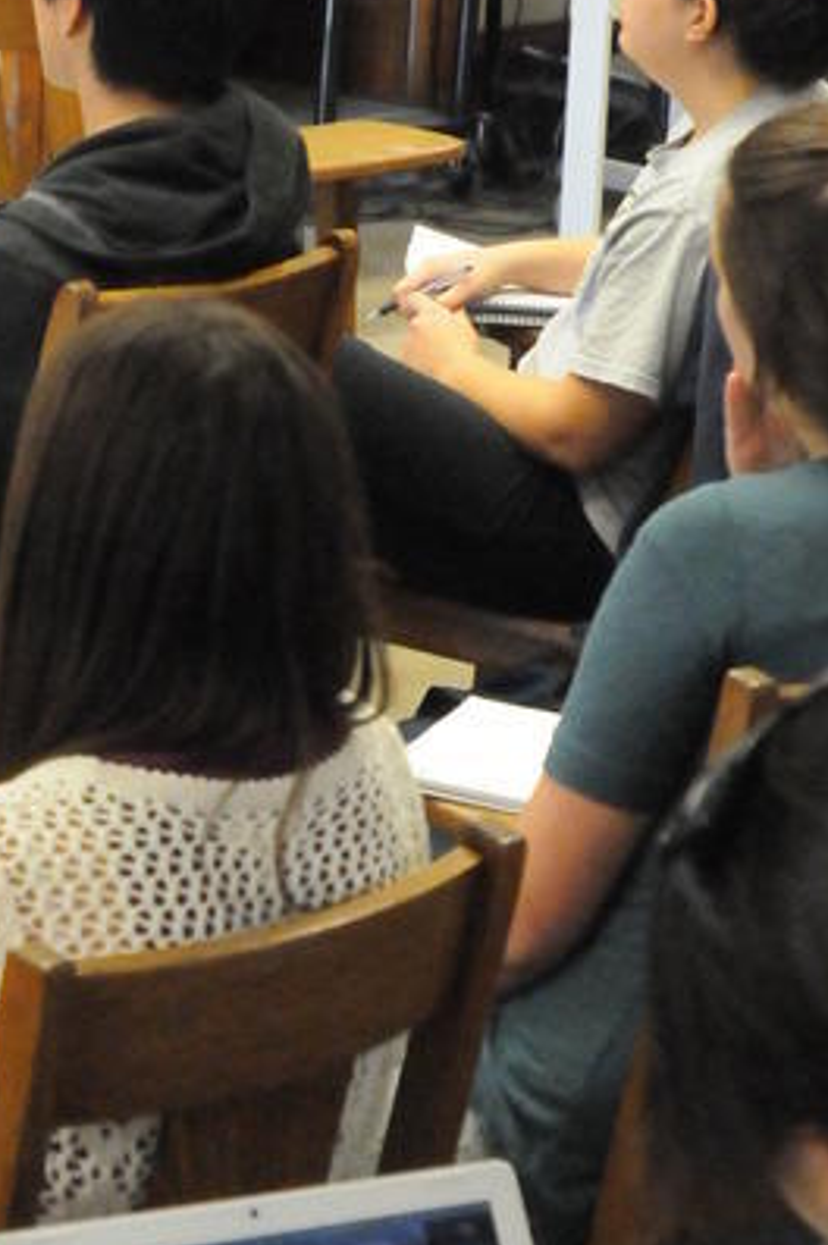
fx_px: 5478
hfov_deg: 8.5
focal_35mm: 159
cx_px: -274
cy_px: 477
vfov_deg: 13.0
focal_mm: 35
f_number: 5
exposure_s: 1/100
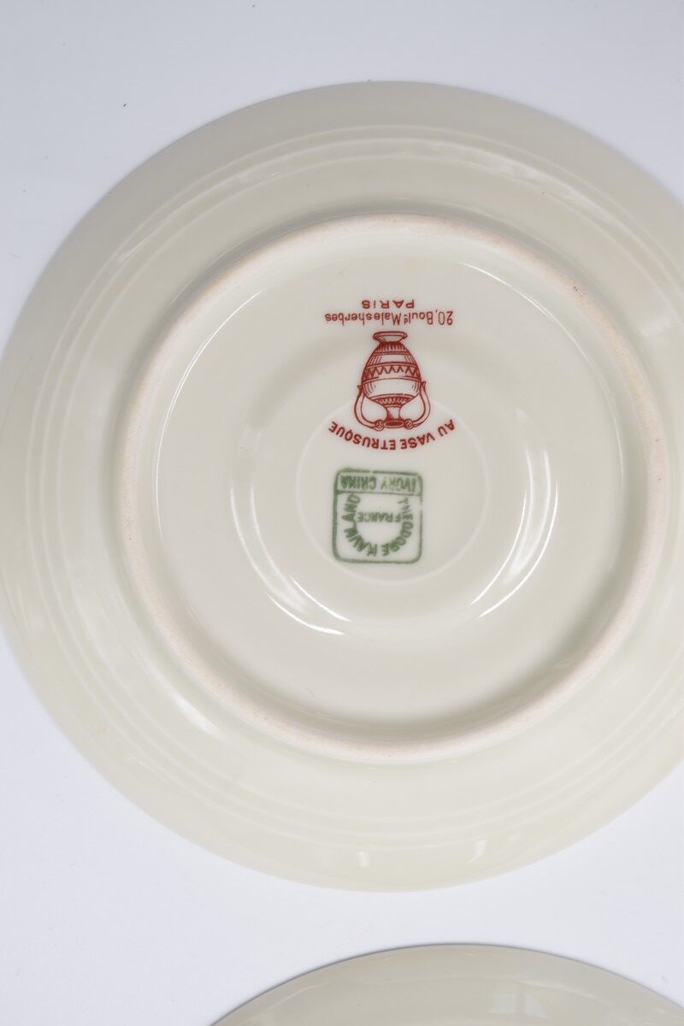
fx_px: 1453
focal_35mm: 51
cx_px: 342
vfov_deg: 38.9
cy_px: 513
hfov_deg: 26.5
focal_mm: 34
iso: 160
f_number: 5.6
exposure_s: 1/125
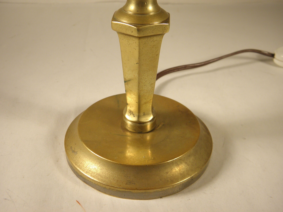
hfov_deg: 45.8
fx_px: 335
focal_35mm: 41
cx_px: 142
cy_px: 106
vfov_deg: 35.1
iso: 100
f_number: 3.8
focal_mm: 7.5
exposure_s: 1/100
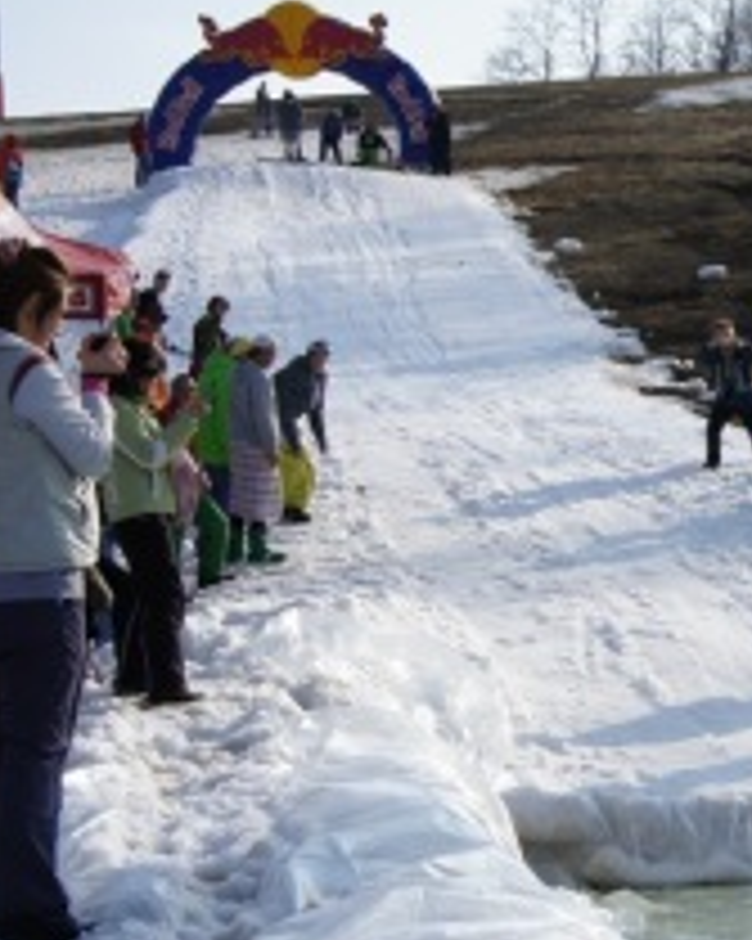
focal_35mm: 100
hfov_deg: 14.8
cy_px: 657
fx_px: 2786
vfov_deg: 19.1
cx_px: 950
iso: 200
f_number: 13
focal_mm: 31
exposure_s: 1/250
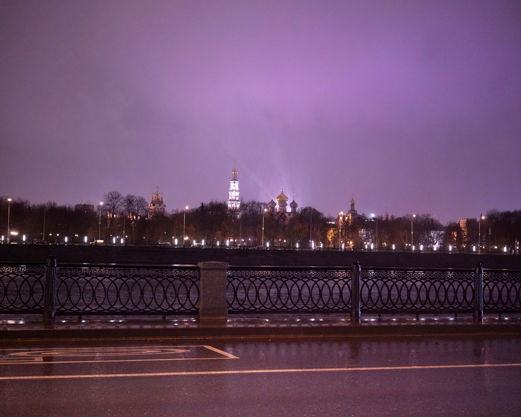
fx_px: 740
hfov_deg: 38.8
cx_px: 242
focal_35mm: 48
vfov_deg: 31.5
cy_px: 209
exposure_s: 1/18
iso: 2500
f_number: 3.2
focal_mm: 27
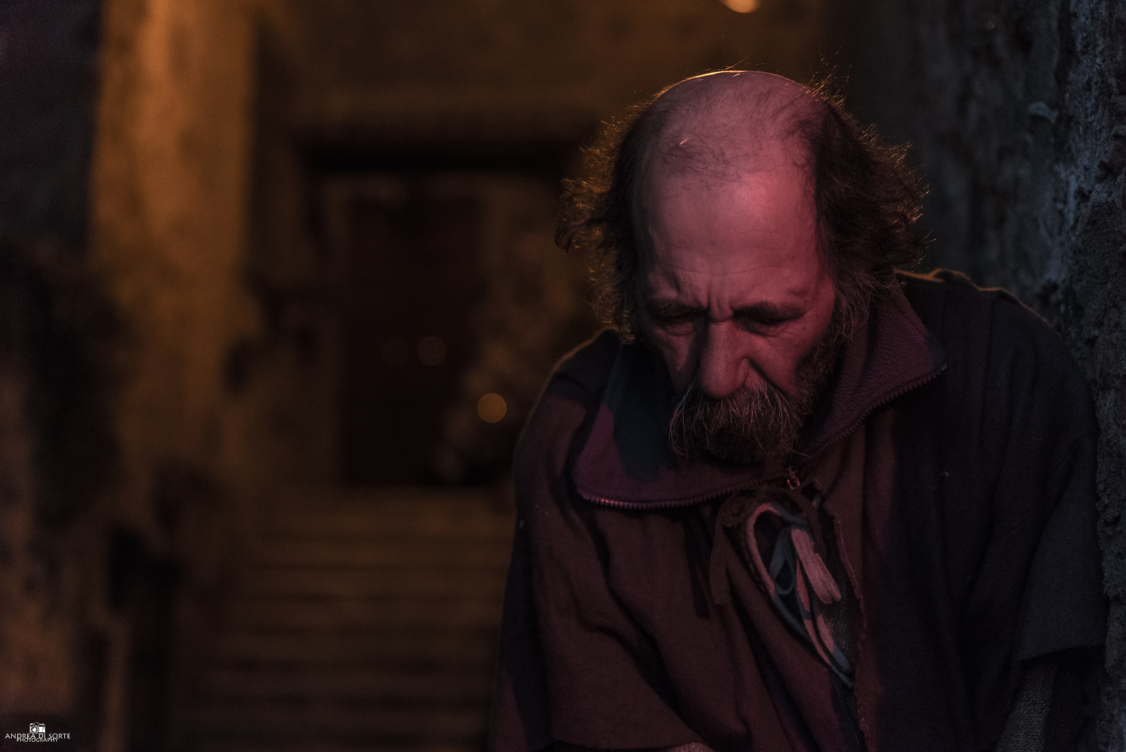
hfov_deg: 28.8
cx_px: 563
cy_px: 376
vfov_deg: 19.5
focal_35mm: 70
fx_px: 2190
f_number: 2.8
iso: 3200
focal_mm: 70
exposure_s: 1/125
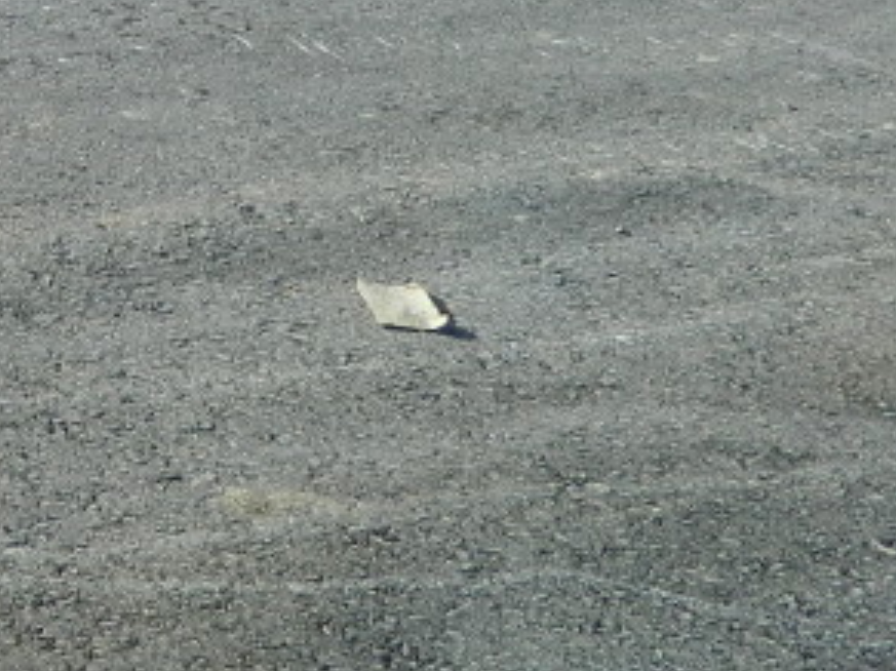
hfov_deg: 18.7
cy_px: -191
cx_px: -582
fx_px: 2277
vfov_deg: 15.9
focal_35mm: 88
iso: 80
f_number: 3.1
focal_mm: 4.5
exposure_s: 1/800
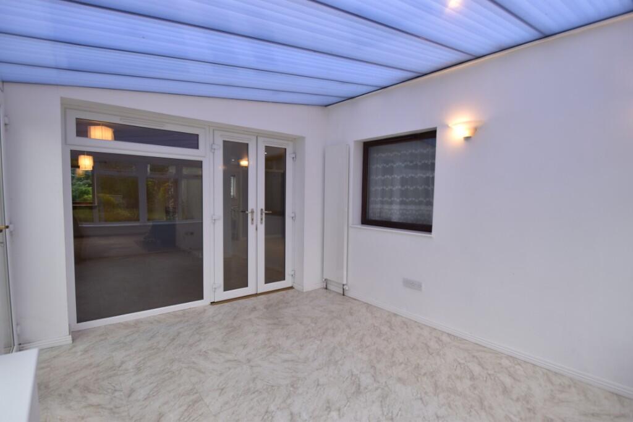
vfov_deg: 72.1
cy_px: 211
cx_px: 316
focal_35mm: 16
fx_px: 290
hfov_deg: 95.0
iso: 100
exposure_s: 1/60
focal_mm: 11
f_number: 4.5
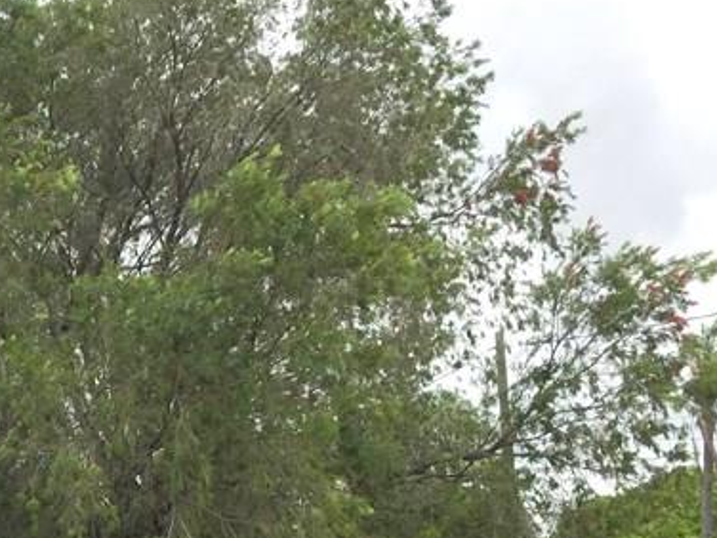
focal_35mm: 79
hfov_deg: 22.3
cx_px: -206
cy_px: 475
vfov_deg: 18.4
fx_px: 1636
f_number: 2.2
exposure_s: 1/2825
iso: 32
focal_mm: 4.15
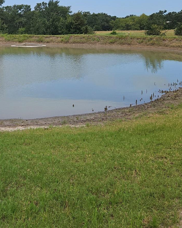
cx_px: 14
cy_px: 56
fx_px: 350
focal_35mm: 52
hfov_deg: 27.9
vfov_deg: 35.2
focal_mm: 5.4
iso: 25
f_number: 1.8
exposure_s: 1/3194
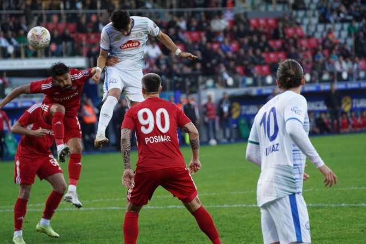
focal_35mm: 229
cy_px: 122
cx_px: 183
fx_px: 2329
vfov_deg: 6.0
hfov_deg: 9.0
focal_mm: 229
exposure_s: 1/2000
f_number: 5.6
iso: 4000
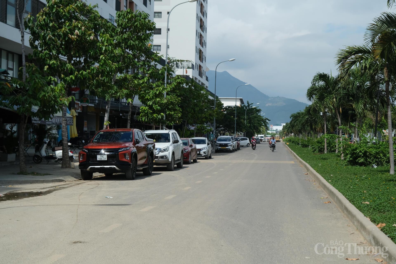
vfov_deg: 24.2
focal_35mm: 56
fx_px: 616
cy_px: 132
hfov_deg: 35.6
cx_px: 198
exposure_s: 1/2500
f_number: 4.5
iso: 320
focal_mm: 37.6
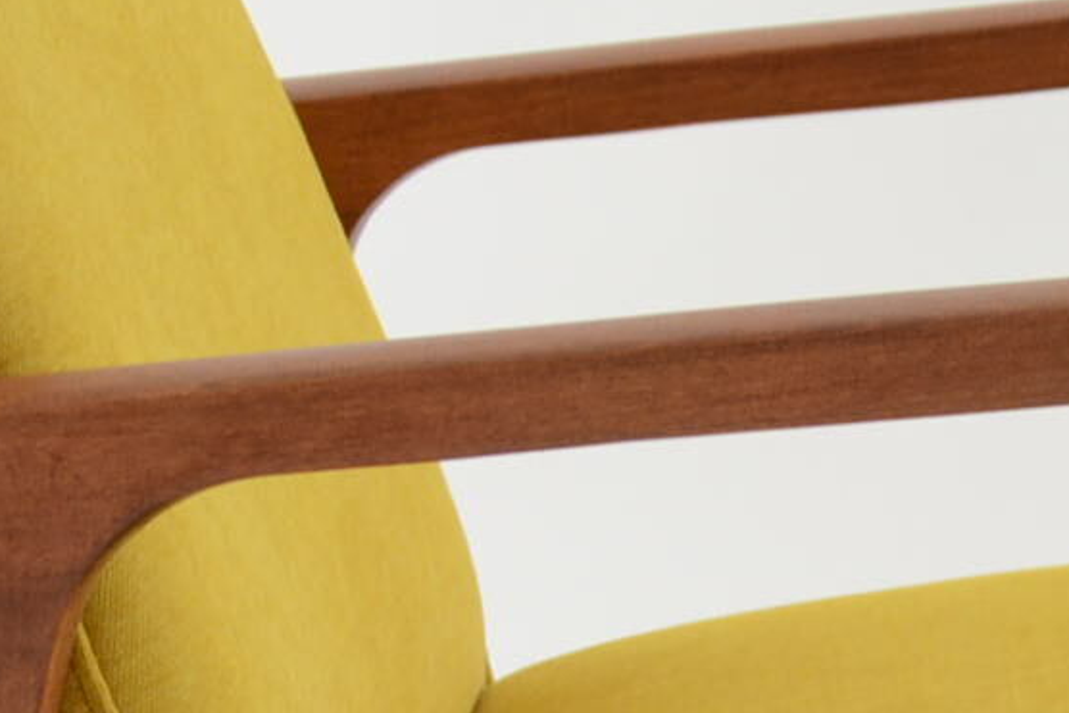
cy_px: 915
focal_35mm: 170
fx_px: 5040
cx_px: 1052
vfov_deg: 8.0
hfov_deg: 12.0
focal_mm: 21
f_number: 4.5
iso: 400
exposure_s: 1/80
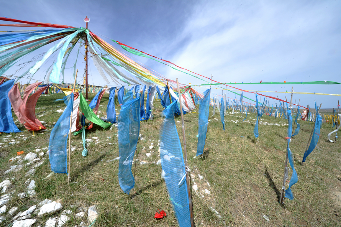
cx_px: 170
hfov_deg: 104.3
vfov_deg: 81.1
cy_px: 114
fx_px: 133
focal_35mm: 14
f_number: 20
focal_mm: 14
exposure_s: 1/50
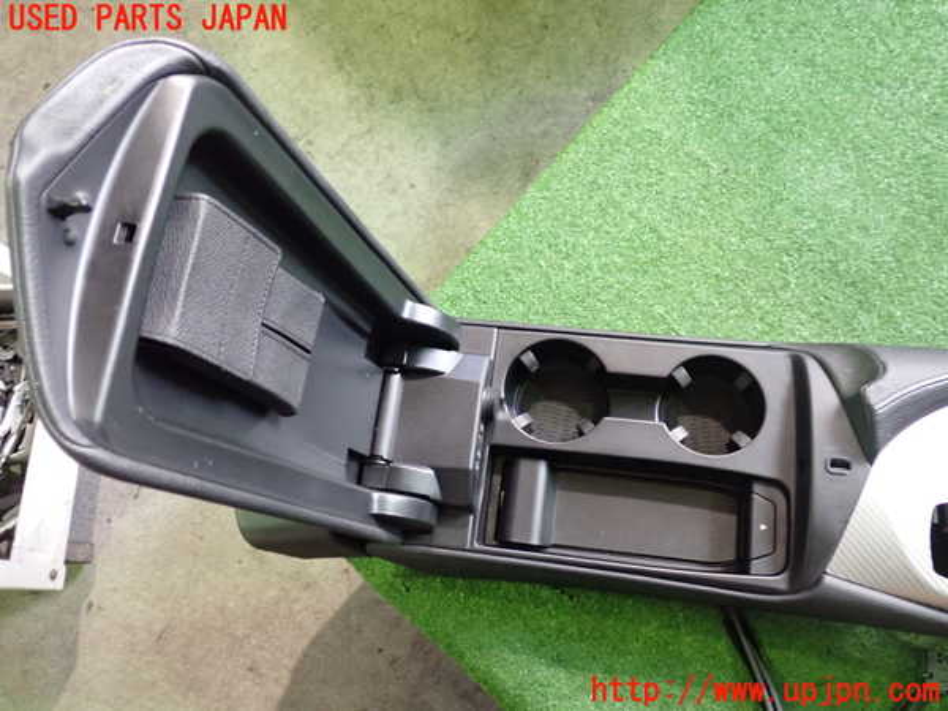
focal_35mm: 30
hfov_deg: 60.0
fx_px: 822
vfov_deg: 46.8
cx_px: 474
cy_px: 356
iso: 1000
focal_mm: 5.4
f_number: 2.3
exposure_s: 1/50
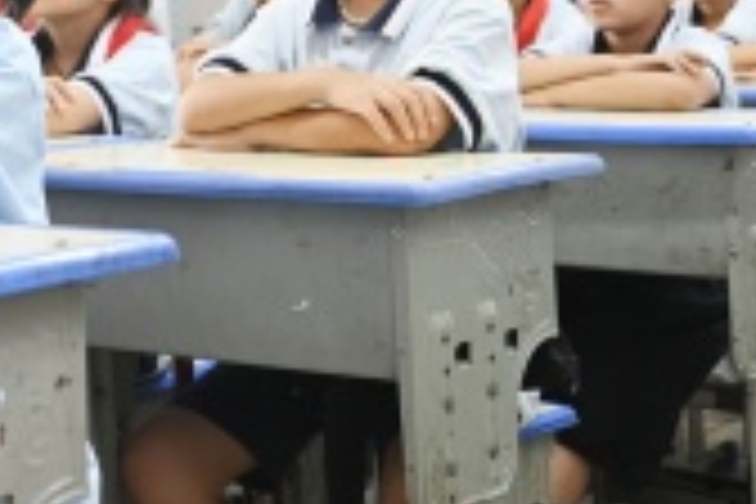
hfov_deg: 20.2
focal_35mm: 98
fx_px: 2058
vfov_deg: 13.3
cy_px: -209
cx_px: 22
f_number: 2.8
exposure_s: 1/30
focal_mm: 30
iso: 360
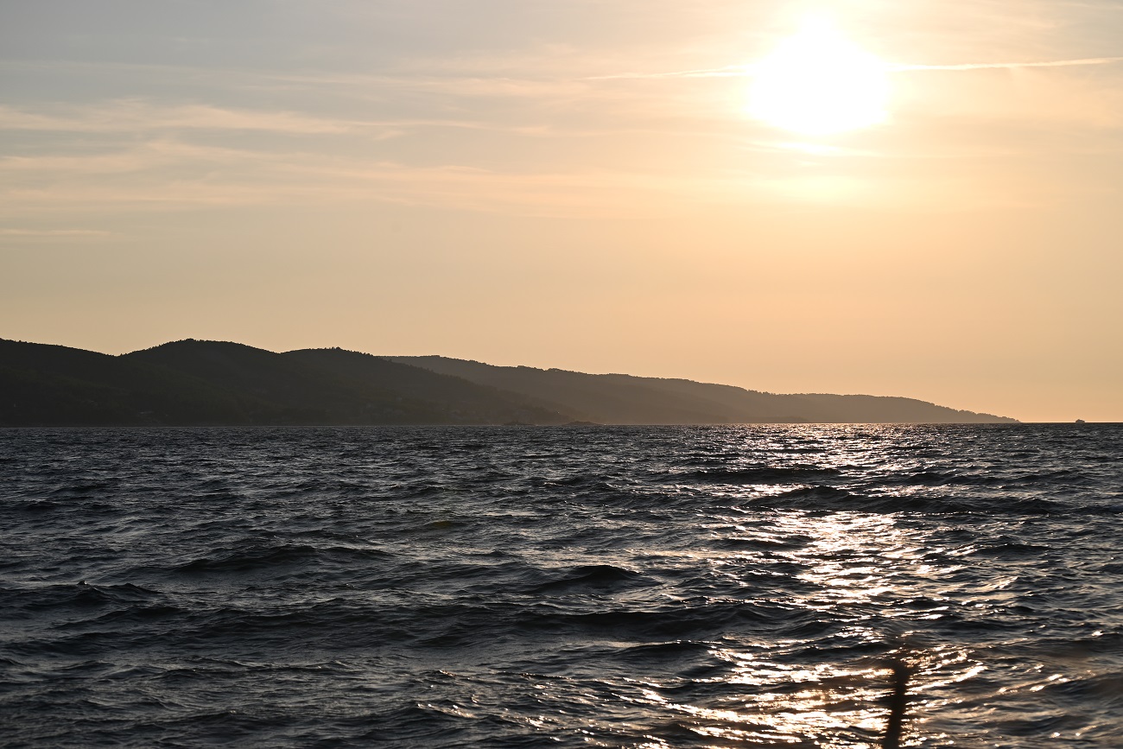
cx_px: 562
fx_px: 2496
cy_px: 374
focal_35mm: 80
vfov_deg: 17.1
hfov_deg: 25.4
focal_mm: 80
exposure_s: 1/1000
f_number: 8
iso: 100
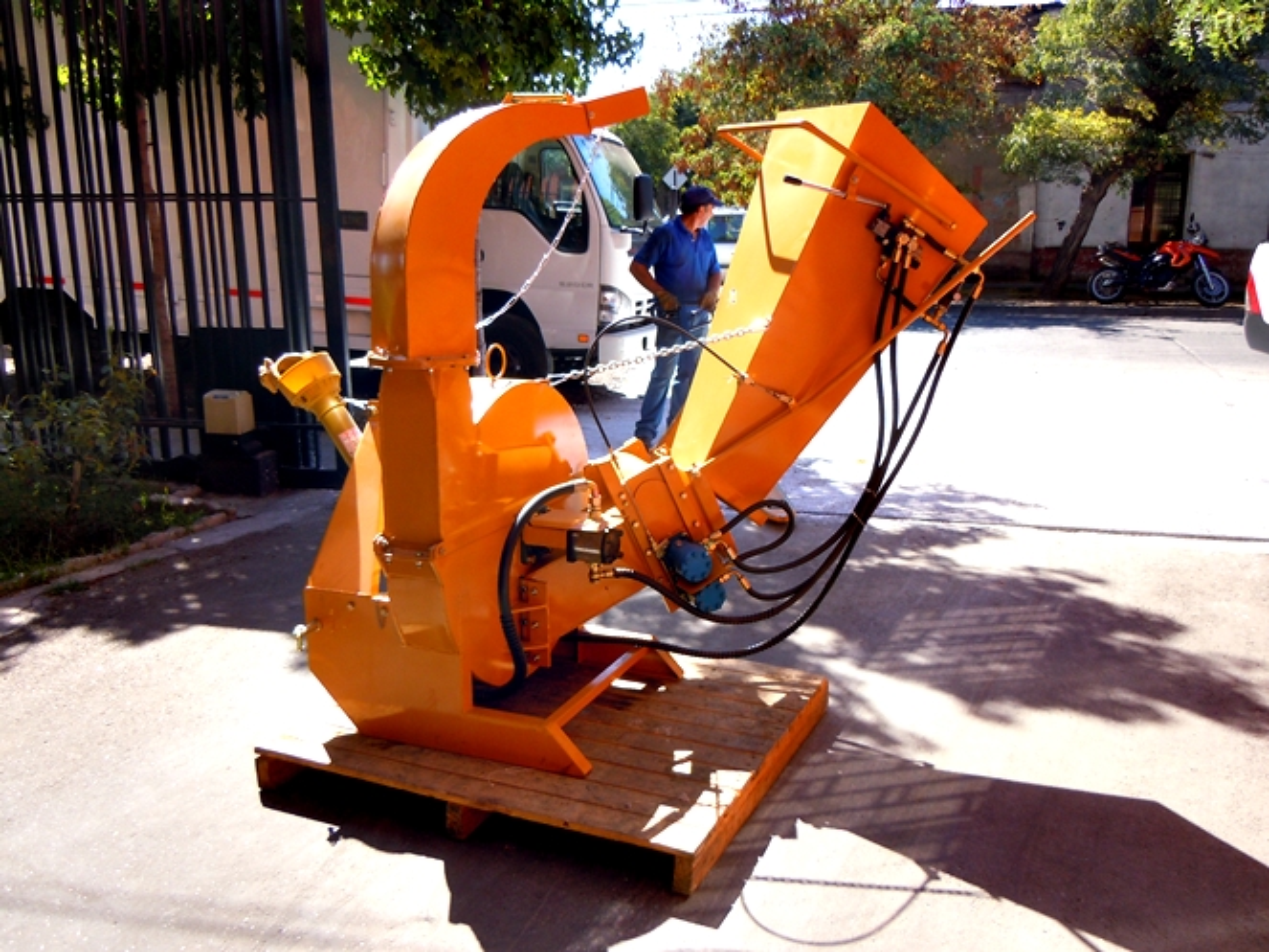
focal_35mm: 30
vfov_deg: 46.8
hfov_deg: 60.0
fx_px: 1100
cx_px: 634
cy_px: 476
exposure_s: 1/320
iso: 100
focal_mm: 5.4
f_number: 3.5
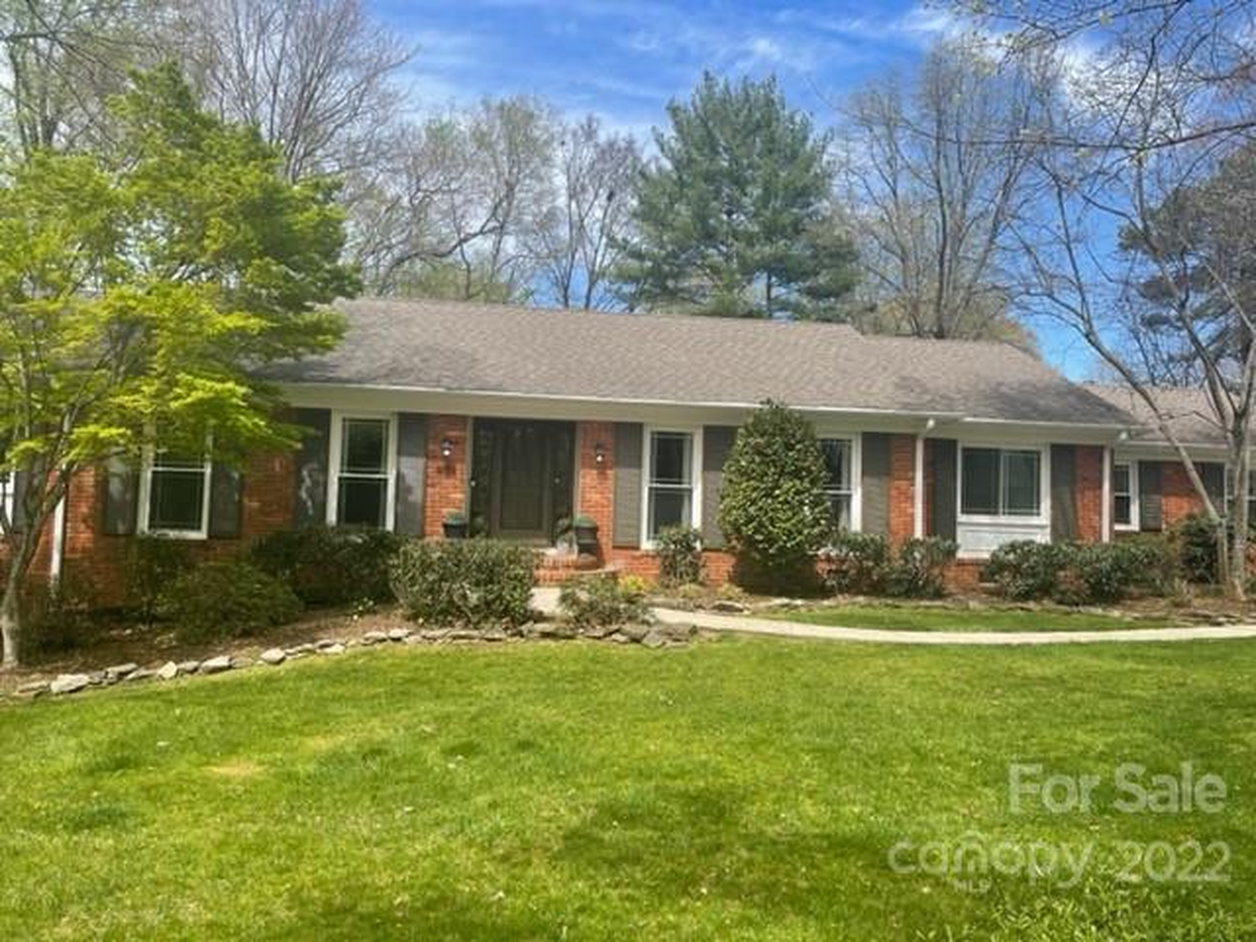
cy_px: 471
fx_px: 943
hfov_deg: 67.3
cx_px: 628
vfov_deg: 53.1
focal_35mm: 26
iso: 32
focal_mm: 5.1
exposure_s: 1/1597
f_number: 1.6
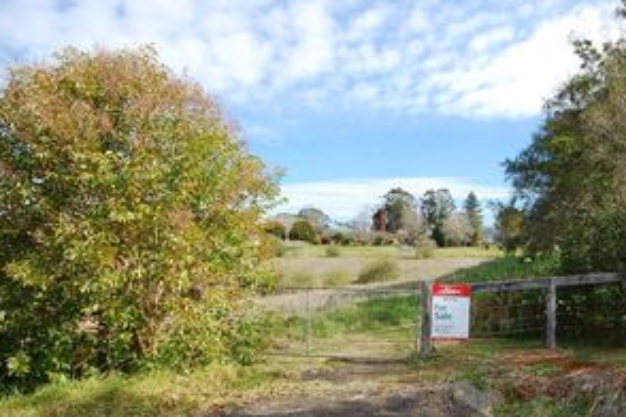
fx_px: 417
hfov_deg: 71.9
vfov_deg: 52.3
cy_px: 271
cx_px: 409
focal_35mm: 24
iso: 200
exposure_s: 1/250
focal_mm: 10
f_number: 8
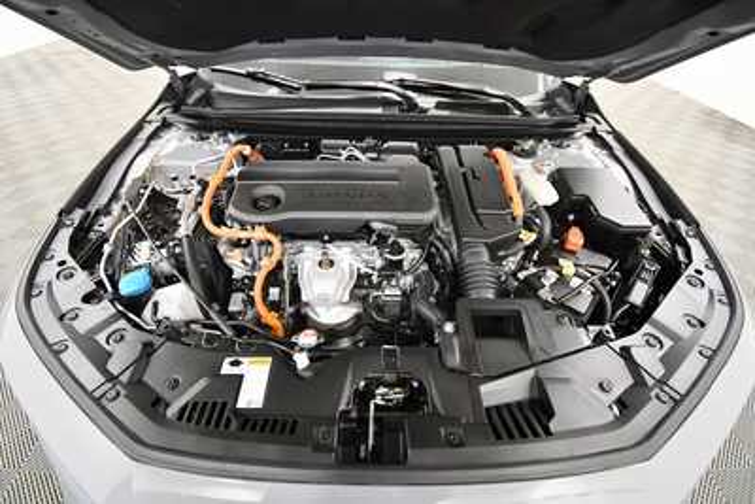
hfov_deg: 100.4
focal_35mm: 15
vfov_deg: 77.4
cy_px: 252
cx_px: 378
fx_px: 315
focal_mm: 10
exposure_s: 1/125
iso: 3200
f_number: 4.5
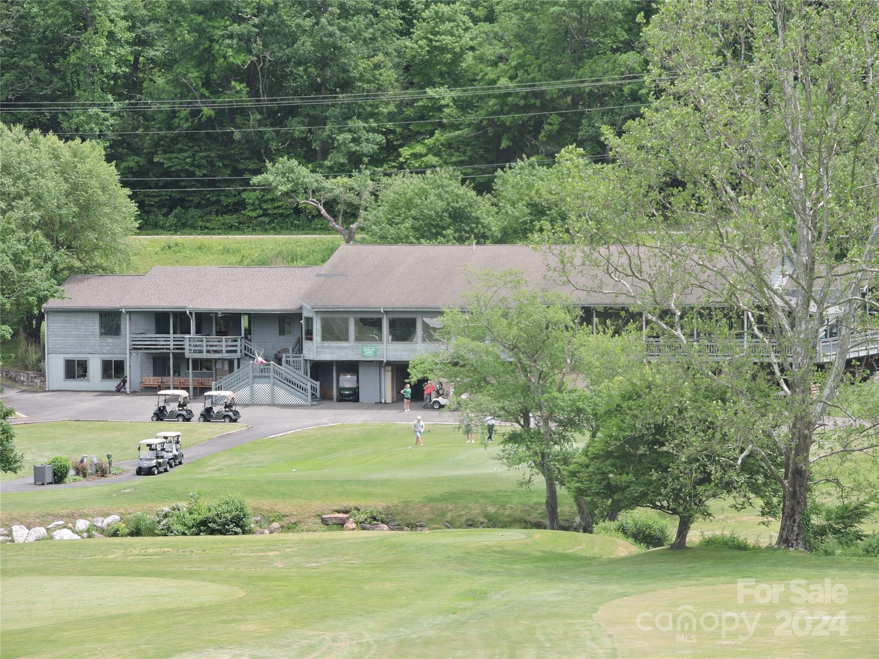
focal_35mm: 225
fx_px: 5713
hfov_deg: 8.8
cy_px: 330
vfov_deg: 6.6
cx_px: 440
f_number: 4.6
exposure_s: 1/200
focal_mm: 40.1
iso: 100
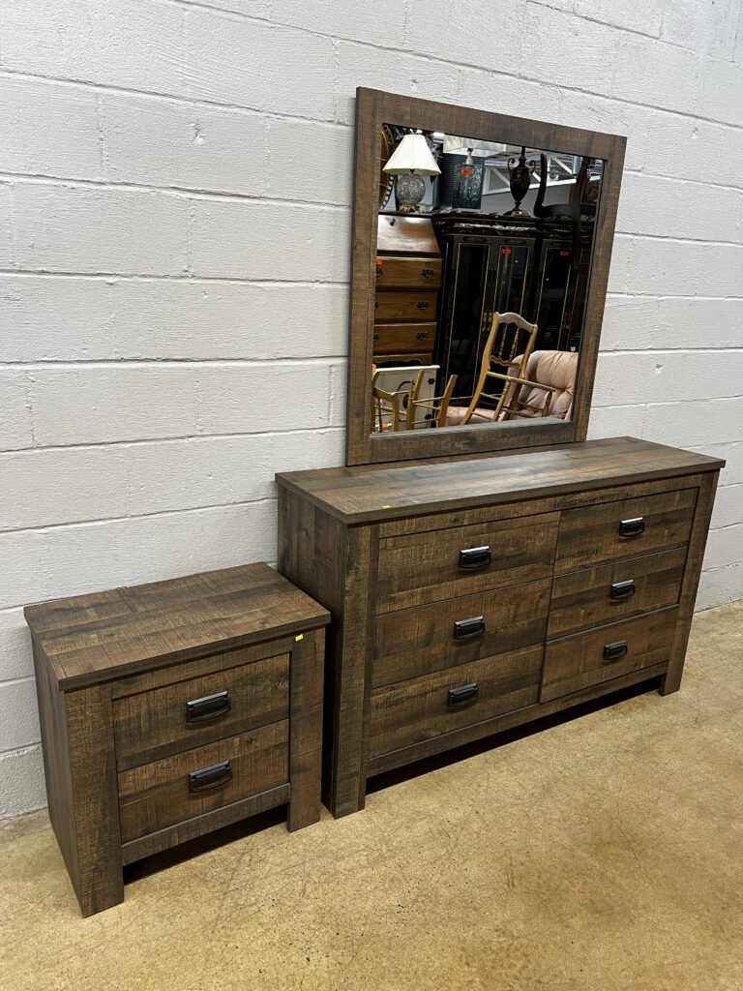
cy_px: 496
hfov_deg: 53.1
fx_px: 744
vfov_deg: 67.3
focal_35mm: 26
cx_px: 372
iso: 125
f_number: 1.5
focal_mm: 5.7
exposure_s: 1/71
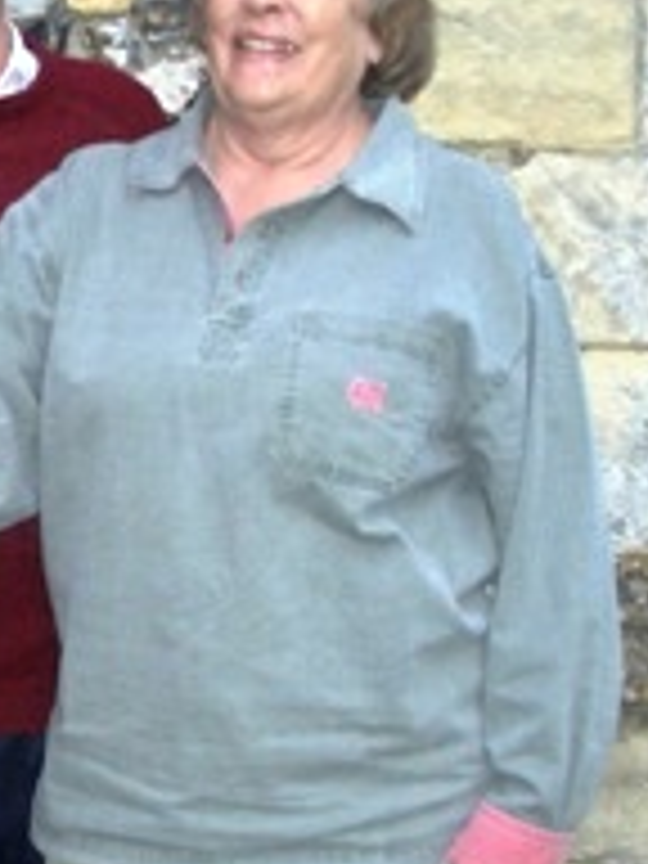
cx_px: -236
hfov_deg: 14.0
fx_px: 2521
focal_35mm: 101
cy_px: 475
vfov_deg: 19.4
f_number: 2.6
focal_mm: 5.8
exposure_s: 1/60
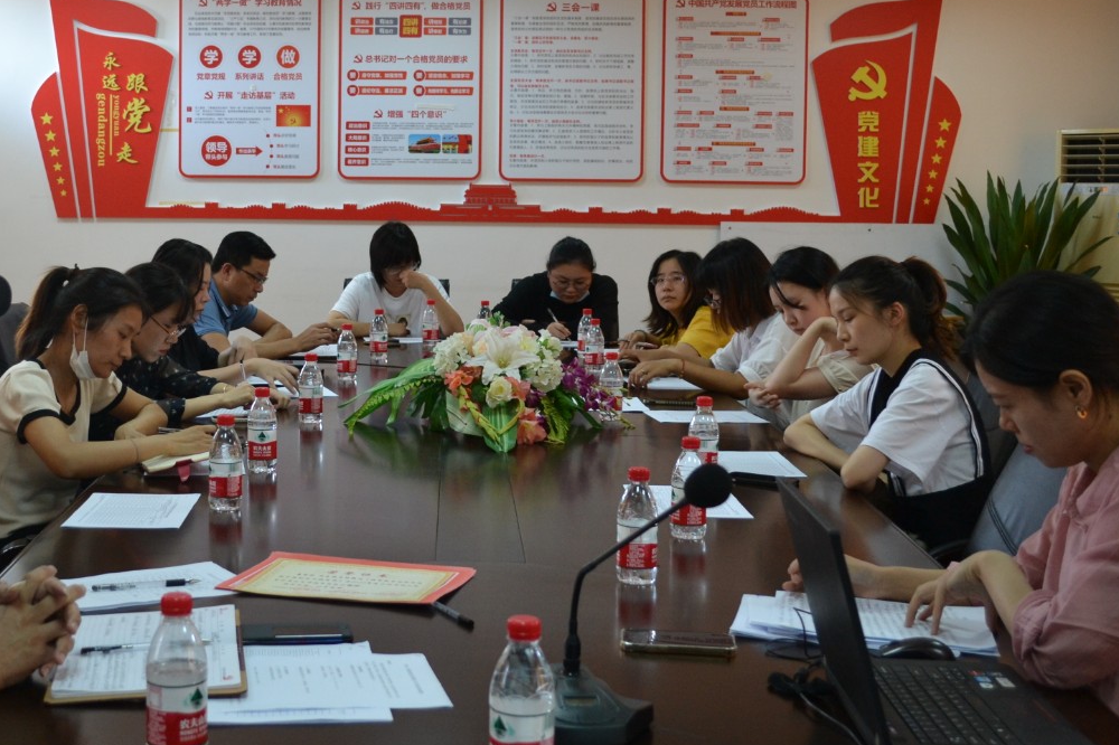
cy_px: 239
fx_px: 1491
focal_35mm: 48
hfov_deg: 40.7
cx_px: 392
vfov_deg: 27.9
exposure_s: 1/60
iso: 640
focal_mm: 20
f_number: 3.8
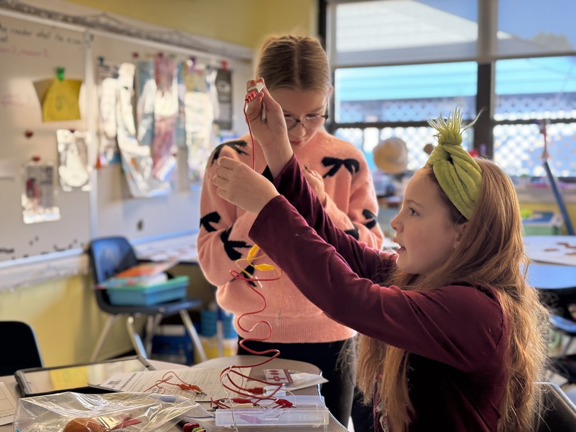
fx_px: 799
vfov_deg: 30.3
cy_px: 216
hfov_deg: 39.7
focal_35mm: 48
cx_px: 288
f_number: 1.78
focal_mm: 6.76
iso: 100
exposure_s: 1/60
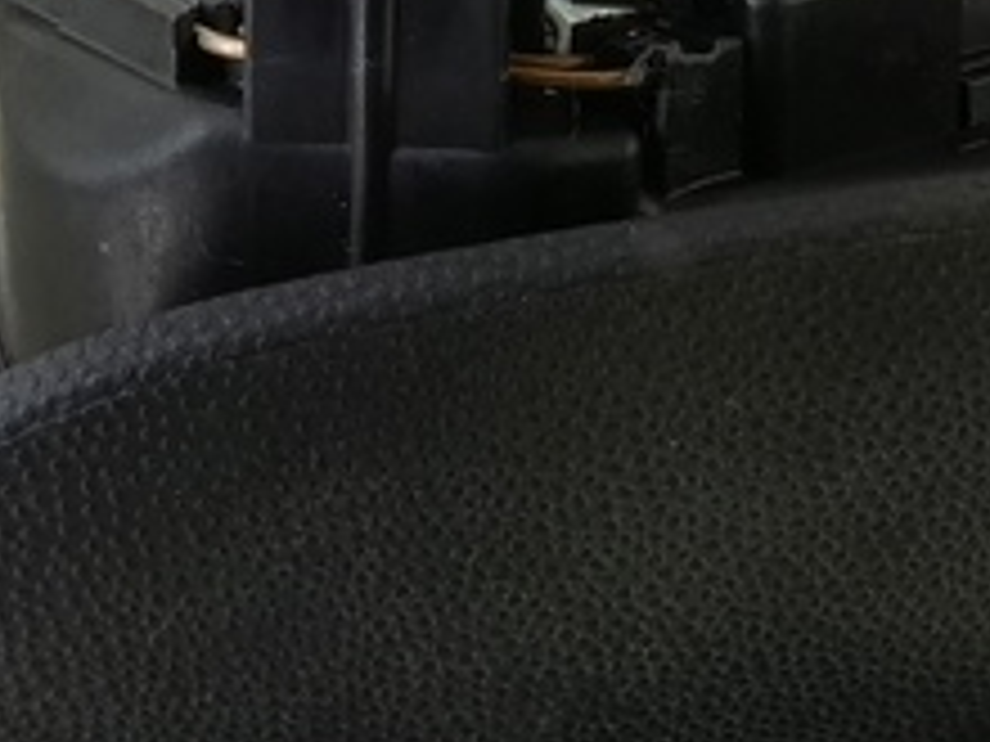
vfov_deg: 13.8
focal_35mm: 107
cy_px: 292
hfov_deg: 18.0
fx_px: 3060
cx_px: 927
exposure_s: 1/50
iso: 179
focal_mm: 4.11
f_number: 1.6
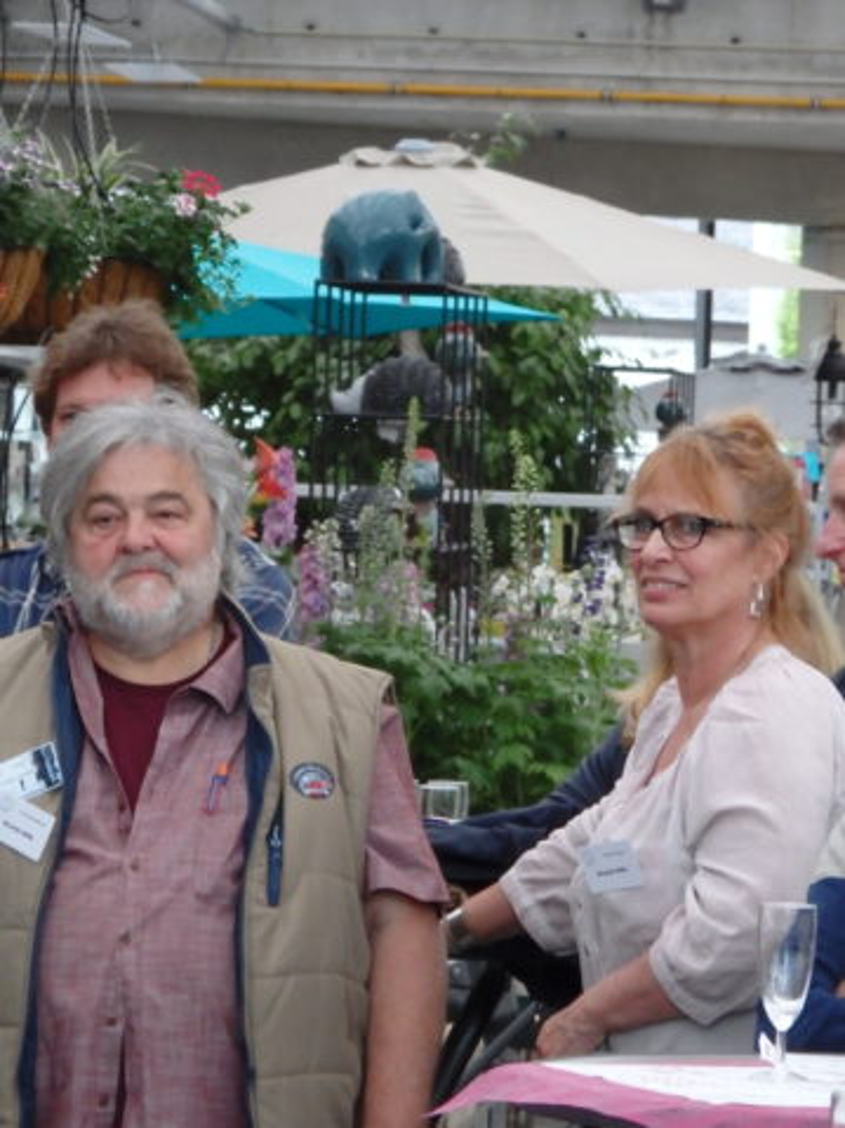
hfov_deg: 6.6
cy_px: 564
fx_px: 7326
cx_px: 422
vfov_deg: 8.8
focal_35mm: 225
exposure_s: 1/25
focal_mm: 40.2
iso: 1250
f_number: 6.1
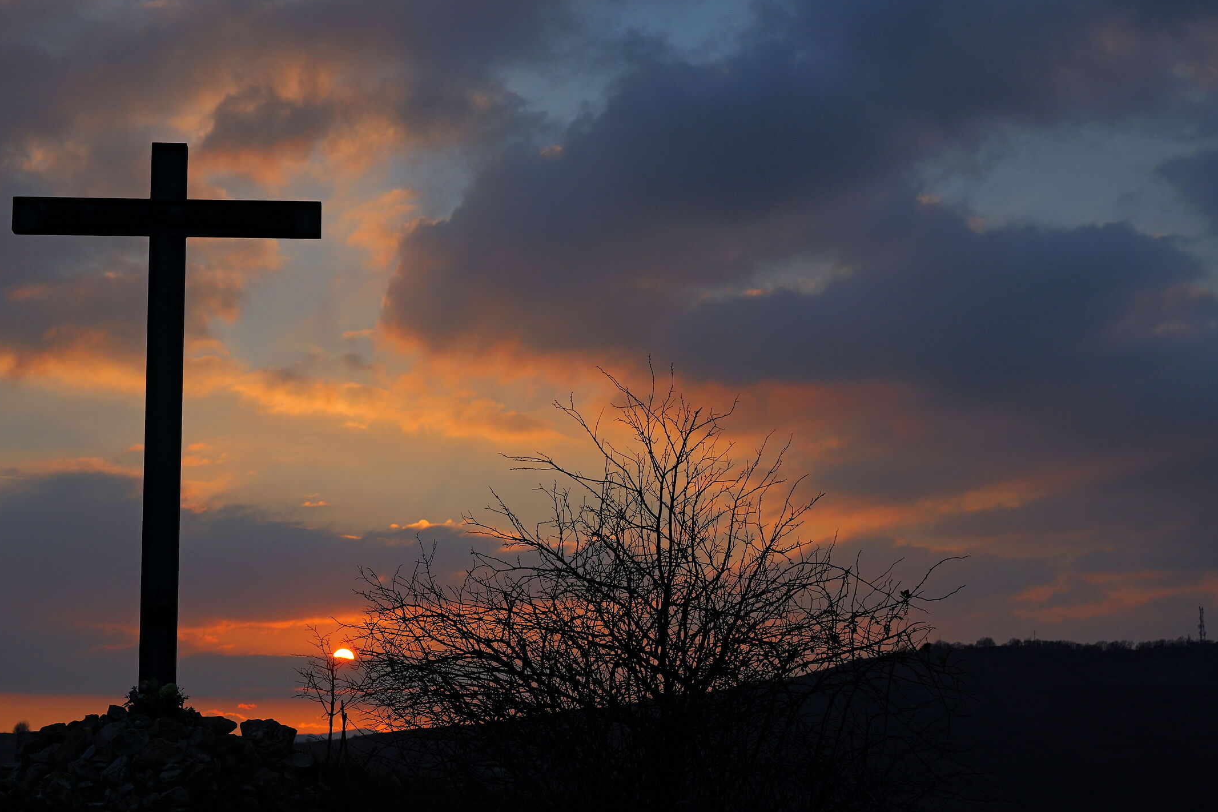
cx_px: 541
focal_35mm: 63
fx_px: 2131
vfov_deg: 21.6
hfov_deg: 31.9
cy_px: 443
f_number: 8
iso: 320
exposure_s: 1/1300
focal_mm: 56
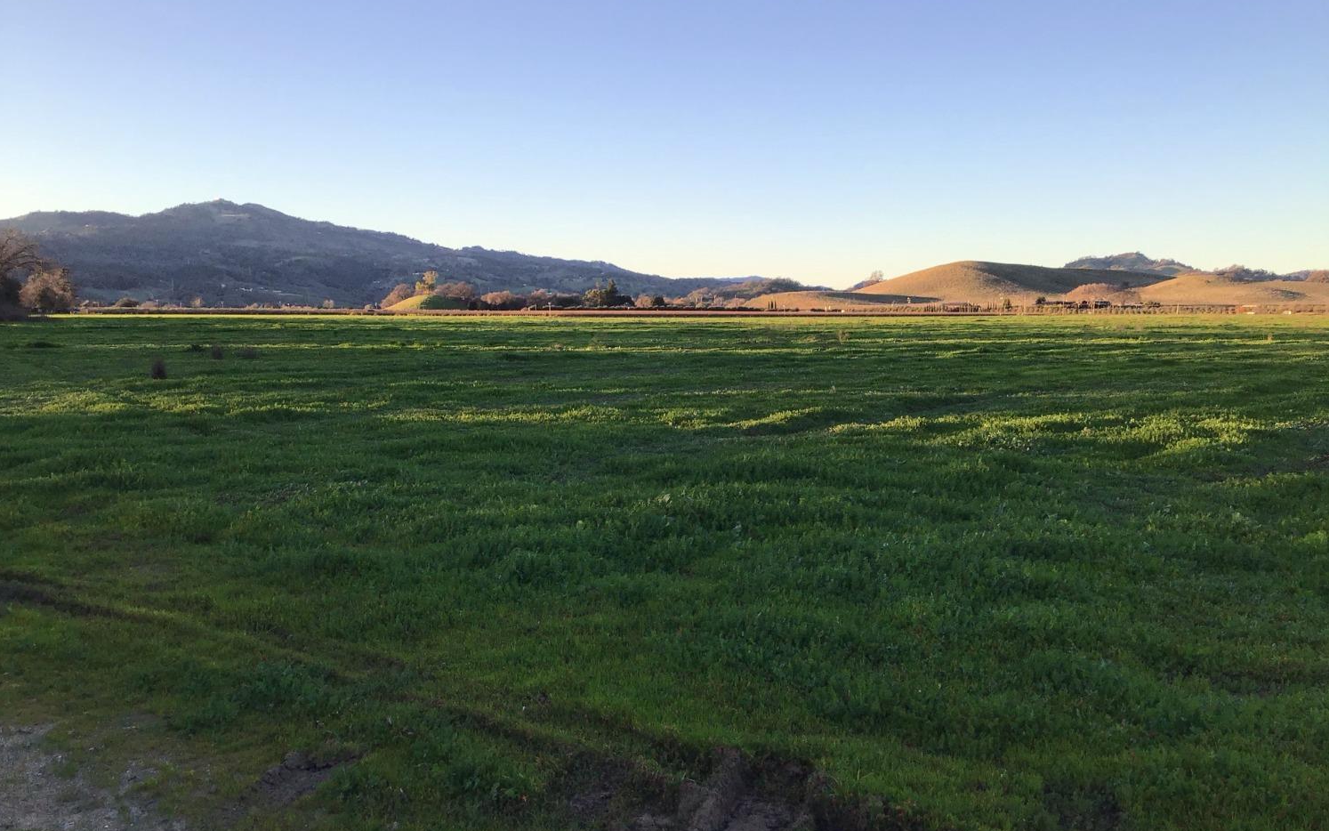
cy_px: 460
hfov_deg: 58.1
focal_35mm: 33
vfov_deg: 38.3
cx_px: 664
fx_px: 1195
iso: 25
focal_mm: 3.3
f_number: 2.4
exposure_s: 1/281
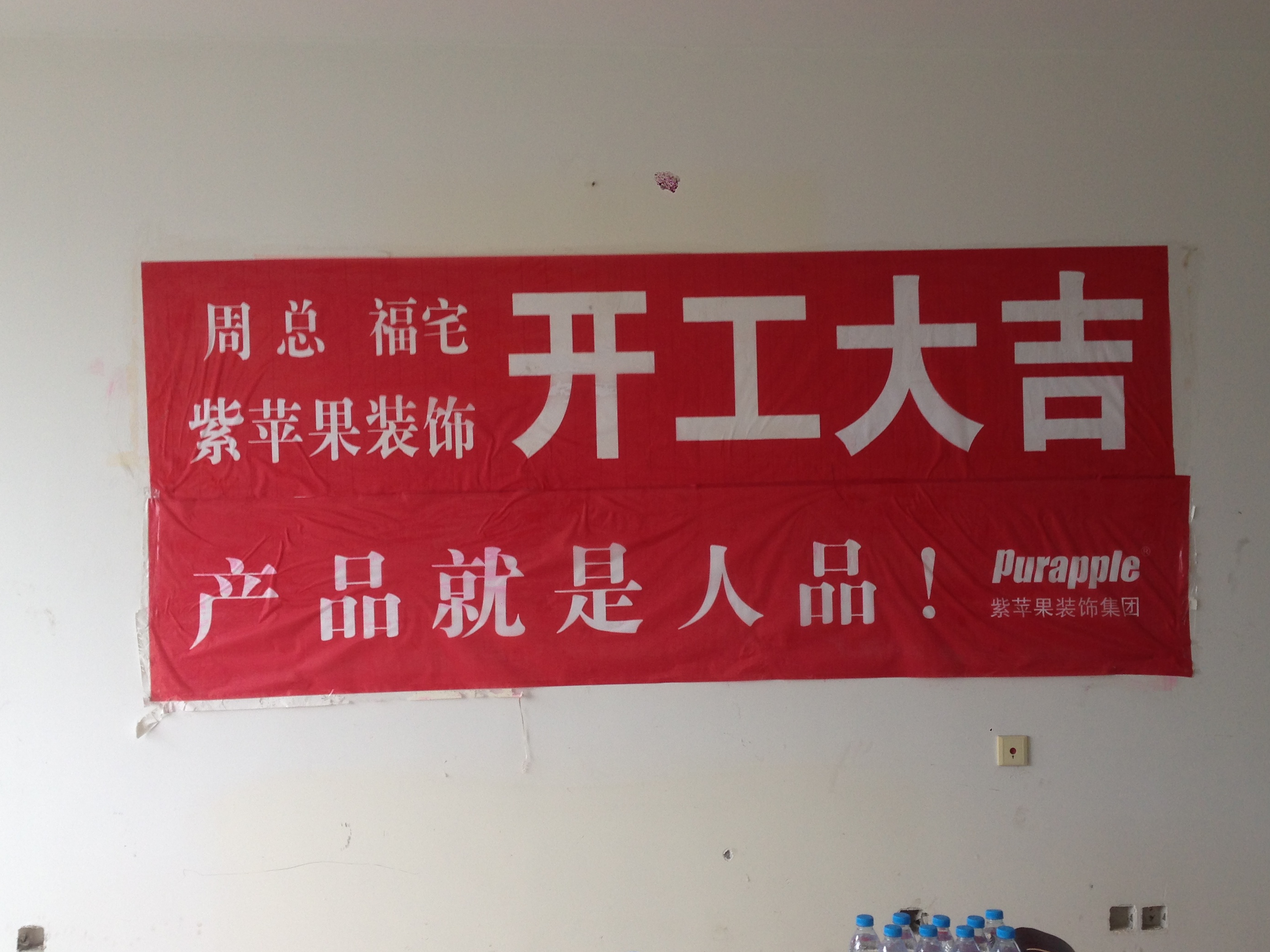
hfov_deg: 47.9
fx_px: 1431
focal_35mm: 39
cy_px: 503
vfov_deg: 36.8
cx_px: 623
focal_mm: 4.12
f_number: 2.4
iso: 50
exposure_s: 1/40
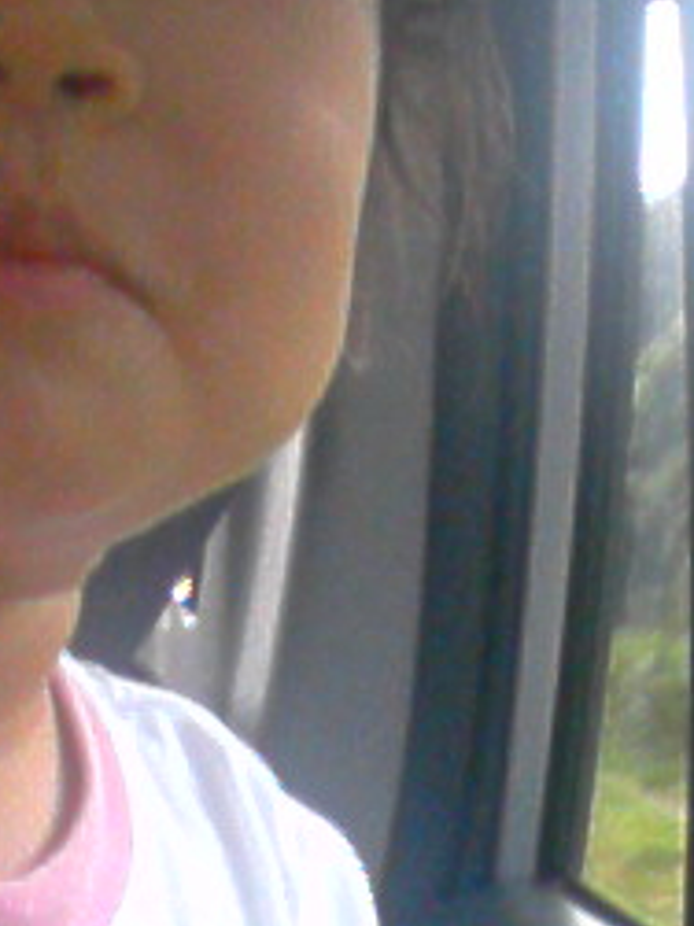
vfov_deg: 26.0
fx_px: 1980
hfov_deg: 19.9
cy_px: 694
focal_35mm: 74
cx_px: 299
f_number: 2.8
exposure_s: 1/55.6
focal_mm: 1.5
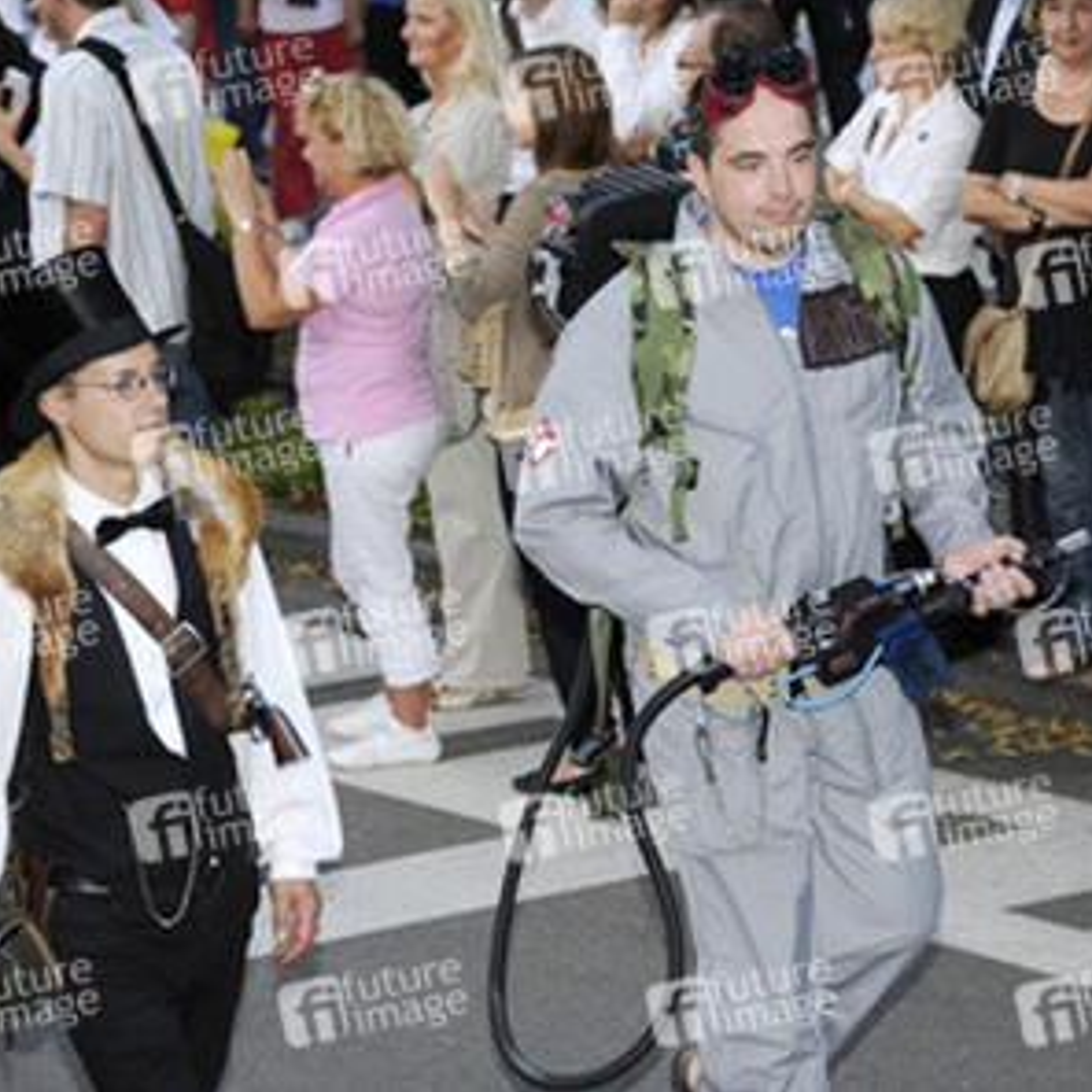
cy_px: 542
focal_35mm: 150
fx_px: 5354
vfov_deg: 11.6
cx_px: 644
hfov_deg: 11.6
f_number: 5.6
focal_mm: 116
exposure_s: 1/160
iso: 500
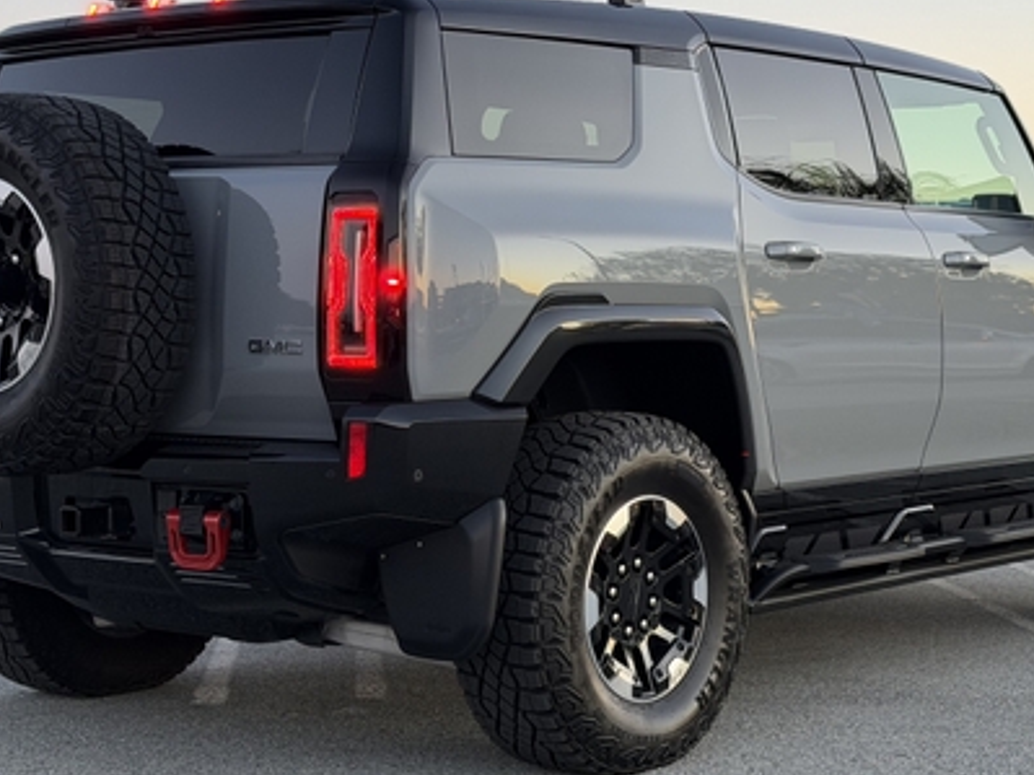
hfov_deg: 25.3
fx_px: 2299
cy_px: 363
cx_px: 562
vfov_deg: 19.1
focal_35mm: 77
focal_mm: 6.76
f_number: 1.78
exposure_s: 1/60
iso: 160
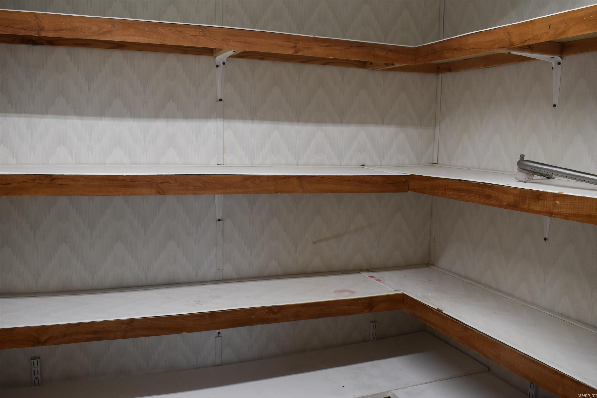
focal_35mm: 33
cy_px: 199
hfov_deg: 57.2
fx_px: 547
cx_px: 298
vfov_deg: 40.0
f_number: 5.6
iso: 400
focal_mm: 22
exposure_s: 1/125
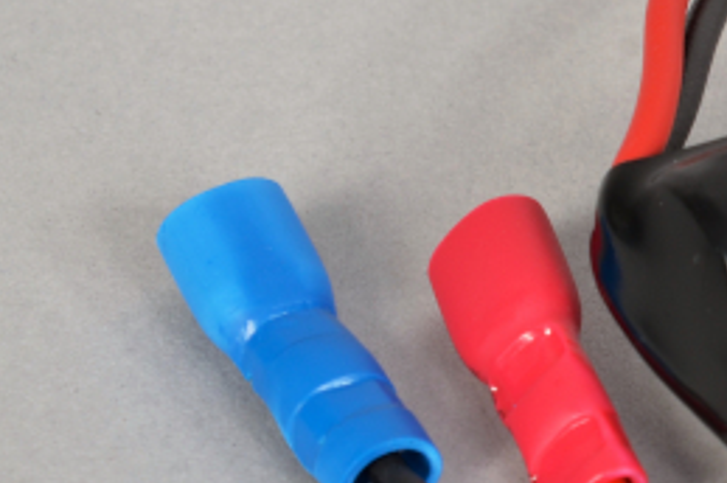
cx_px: 1033
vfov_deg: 4.2
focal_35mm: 324
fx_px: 6535
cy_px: 264
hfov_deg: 6.3
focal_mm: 70
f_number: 11
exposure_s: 1/160
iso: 200
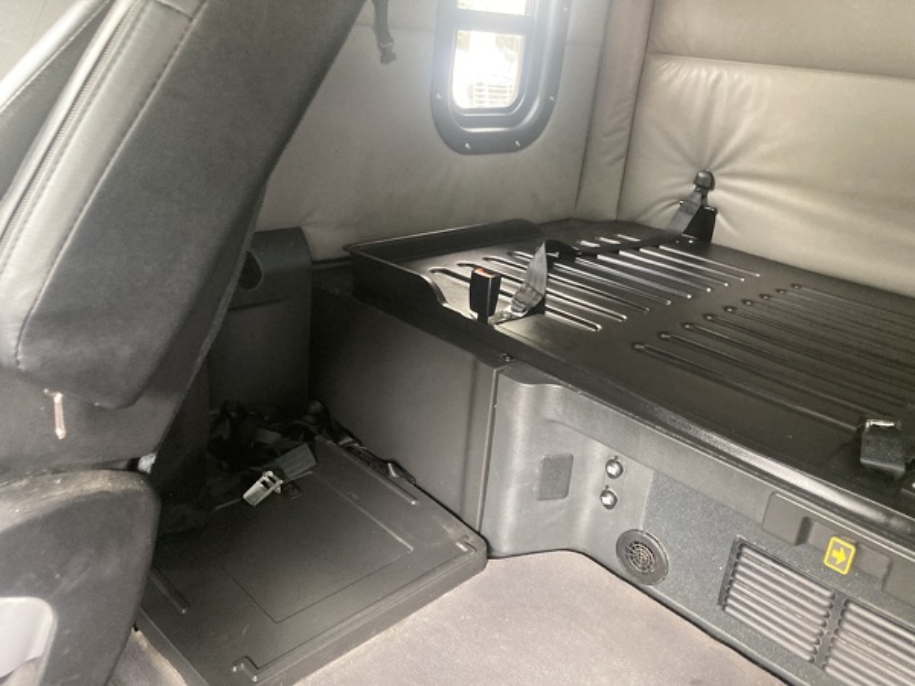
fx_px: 740
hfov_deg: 63.4
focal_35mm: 28
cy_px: 343
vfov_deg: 49.7
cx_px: 458
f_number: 1.8
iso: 400
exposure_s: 1/33
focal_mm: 3.99
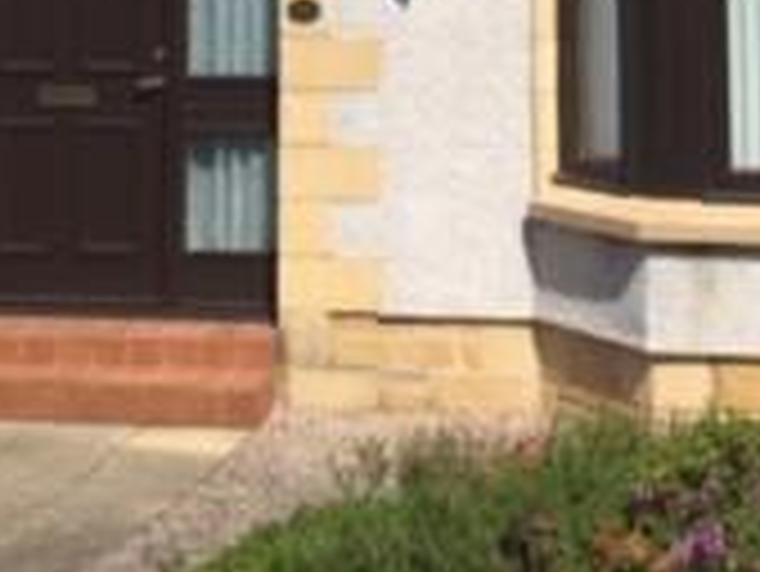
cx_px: 429
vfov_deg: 13.6
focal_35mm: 100
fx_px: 2197
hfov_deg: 19.6
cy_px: -381
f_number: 2.2
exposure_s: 1/2564
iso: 25
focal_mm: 4.15
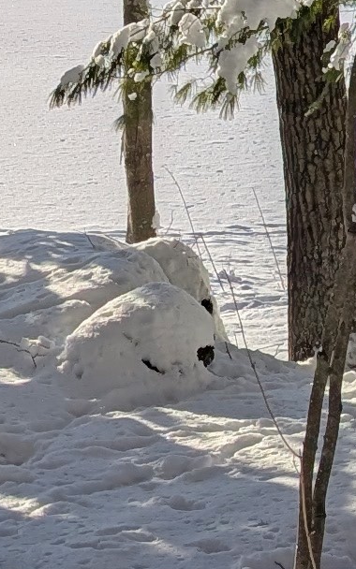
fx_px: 2655
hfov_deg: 7.3
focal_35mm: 171
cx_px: -450
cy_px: -277
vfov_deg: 11.7
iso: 22
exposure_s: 1/2786
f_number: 1.68
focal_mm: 6.9
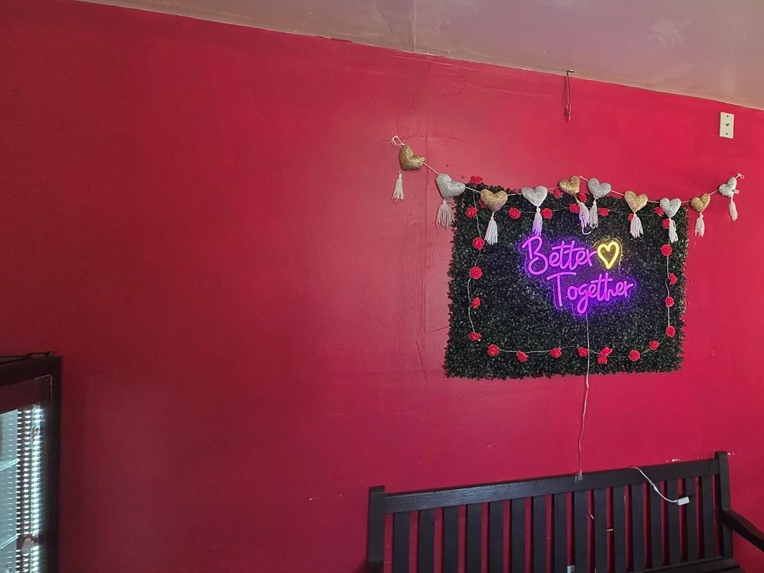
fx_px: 552
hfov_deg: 59.8
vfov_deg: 54.8
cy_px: 306
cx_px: 676
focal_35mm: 25
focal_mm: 2.2
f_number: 1.9
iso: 200
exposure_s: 1/120
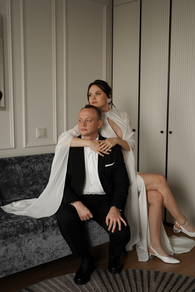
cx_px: 97
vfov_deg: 43.6
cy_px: 149
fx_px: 366
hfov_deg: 29.9
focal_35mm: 45
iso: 1000
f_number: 2.8
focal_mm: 44
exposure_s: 1/320
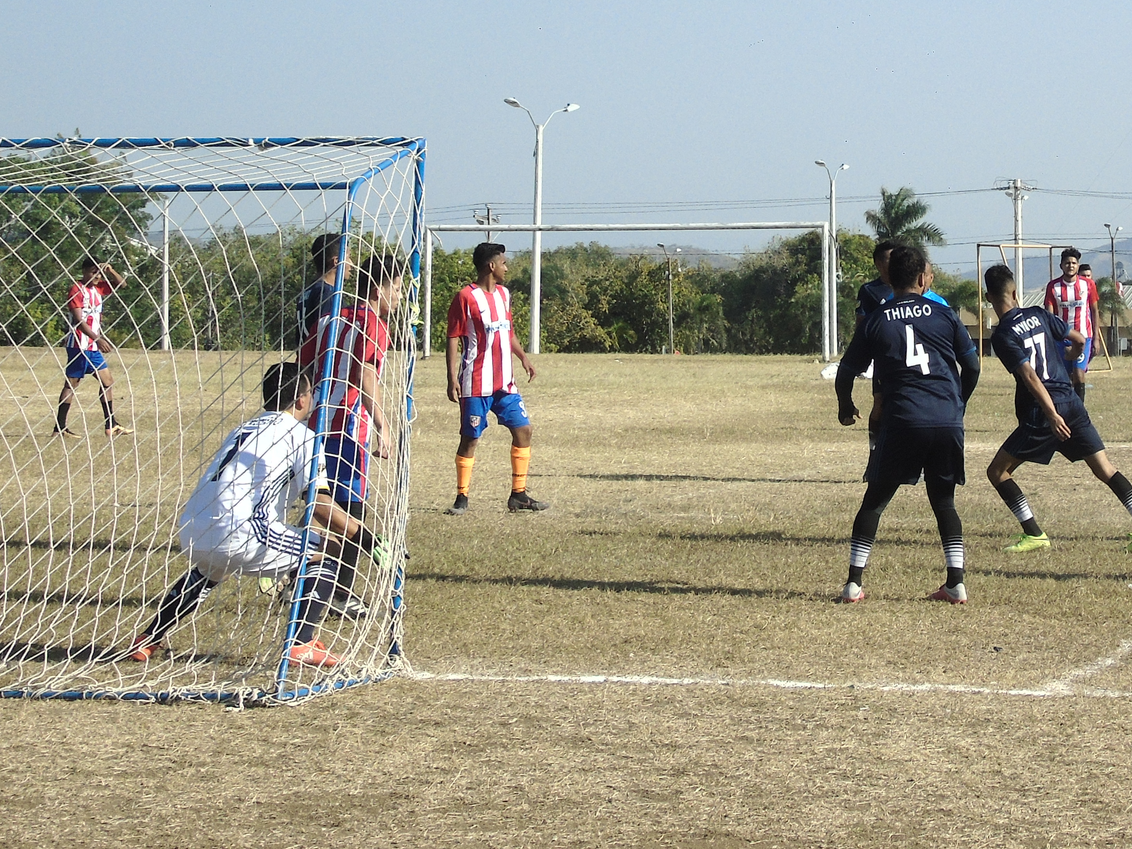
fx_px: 3597
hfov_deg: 17.7
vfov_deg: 13.5
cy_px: 343
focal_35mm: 110
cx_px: 971
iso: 80
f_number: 4.5
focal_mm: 11
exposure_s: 1/640
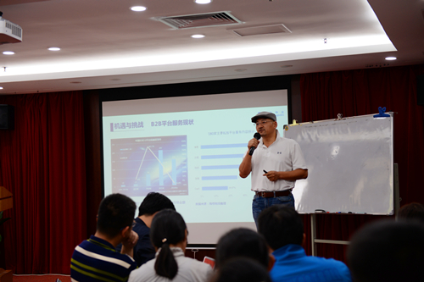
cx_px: 212
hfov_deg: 32.4
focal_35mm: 62
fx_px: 730
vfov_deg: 21.9
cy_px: 141
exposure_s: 1/160
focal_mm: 62
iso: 400
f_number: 3.2
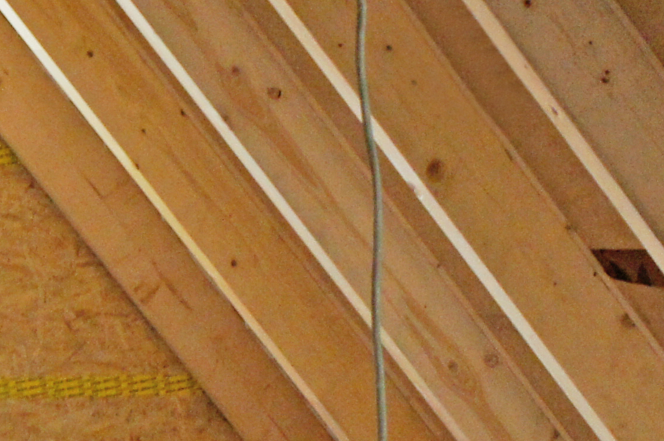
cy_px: 403
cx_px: 144
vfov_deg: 8.7
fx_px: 2892
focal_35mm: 157
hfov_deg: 13.0
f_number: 4
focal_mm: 24
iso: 1600
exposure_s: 1/50
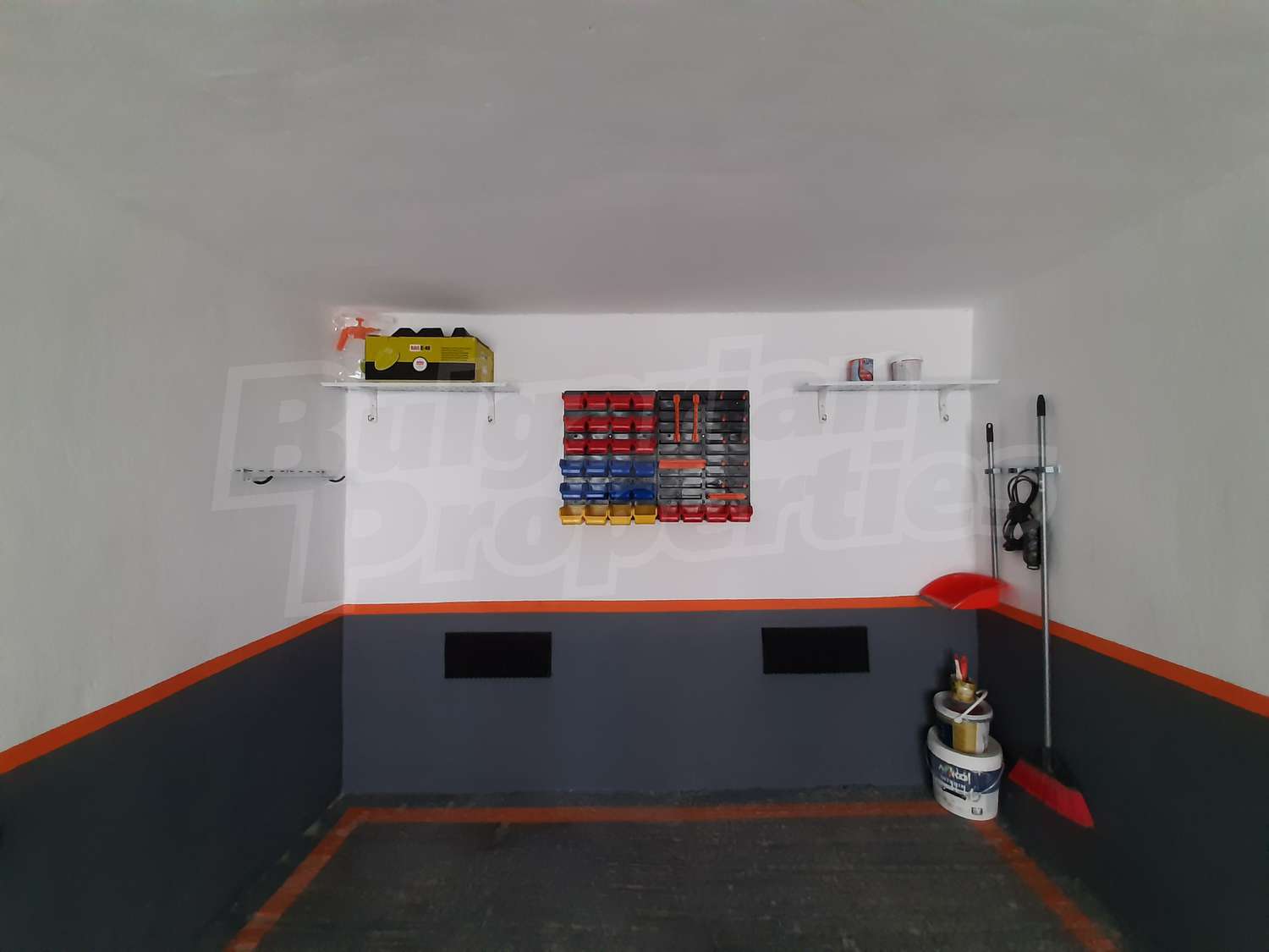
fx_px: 477
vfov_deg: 89.9
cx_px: 634
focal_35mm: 13
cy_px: 476
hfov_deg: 106.2
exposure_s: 1/25
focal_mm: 1.42
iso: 250
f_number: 2.2
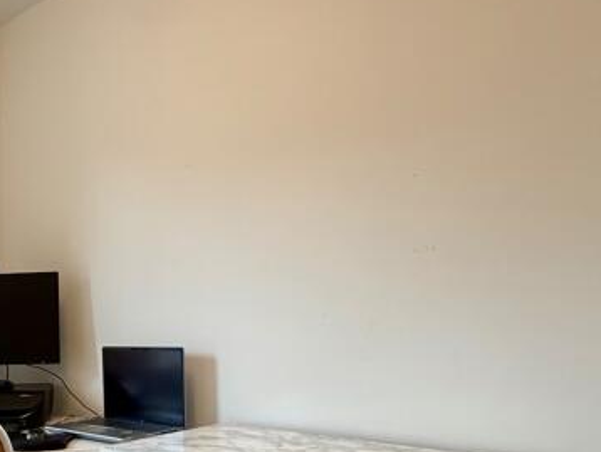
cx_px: 64
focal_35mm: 40
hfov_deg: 42.9
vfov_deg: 35.4
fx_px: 695
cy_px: 326
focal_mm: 2.22
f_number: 2.2
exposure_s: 1/100
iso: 100
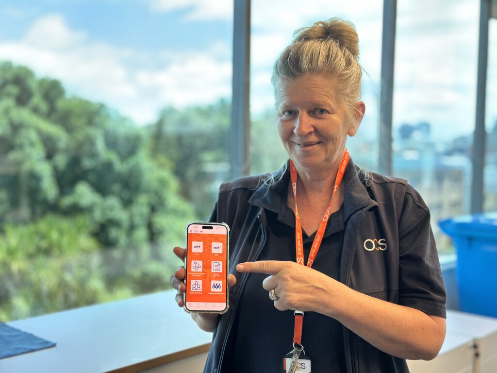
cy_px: 186
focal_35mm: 48
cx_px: 248
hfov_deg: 39.7
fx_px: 689
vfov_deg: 30.3
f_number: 1.78
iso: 80
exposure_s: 1/100
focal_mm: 6.86
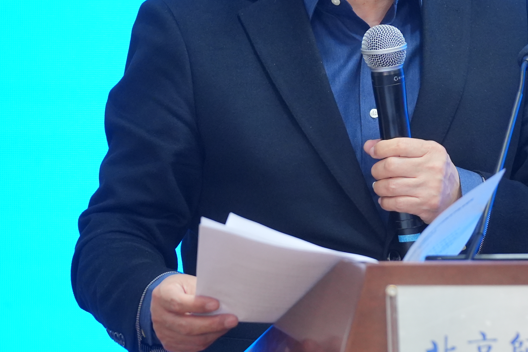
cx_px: 485
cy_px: 61
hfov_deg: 4.9
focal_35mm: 418
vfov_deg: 3.3
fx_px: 6131
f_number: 3.2
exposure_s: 1/200
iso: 2000
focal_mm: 179
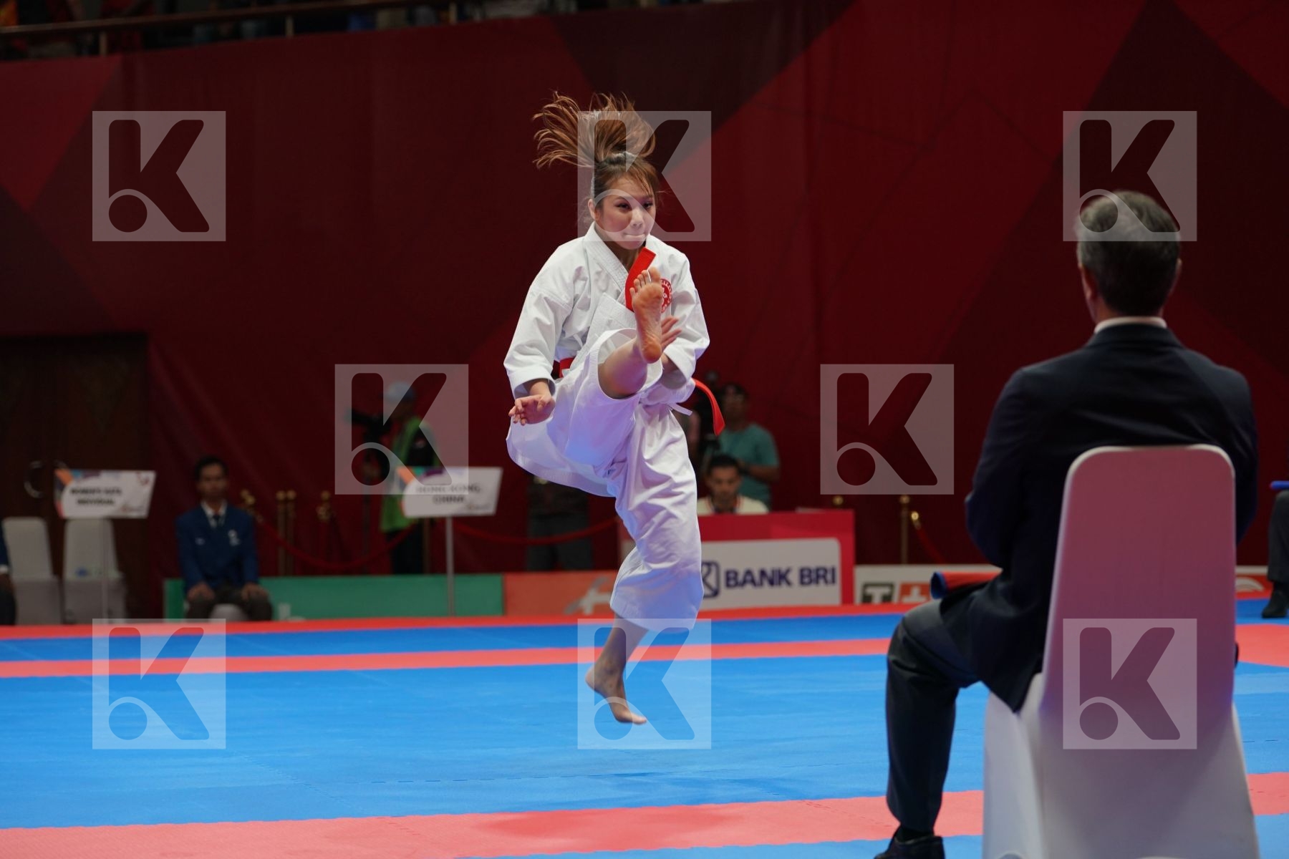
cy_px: 430
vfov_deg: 11.4
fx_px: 4296
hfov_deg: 17.1
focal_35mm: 120
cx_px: 644
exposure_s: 1/500
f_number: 4
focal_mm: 120
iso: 1000
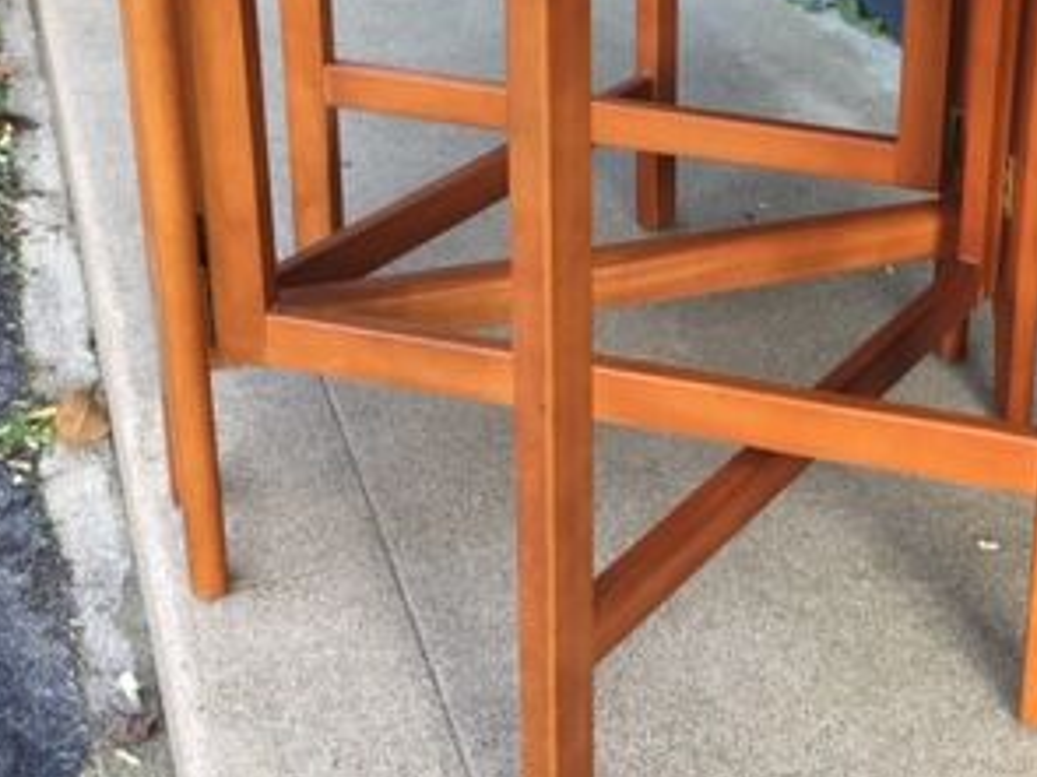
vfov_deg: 22.8
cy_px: 123
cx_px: 872
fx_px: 1887
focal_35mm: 63
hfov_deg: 29.8
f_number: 2.2
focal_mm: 4.15
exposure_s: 1/50
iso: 32
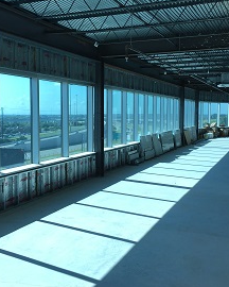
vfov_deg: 43.8
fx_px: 356
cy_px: 137
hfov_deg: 35.6
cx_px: 100
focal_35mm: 42
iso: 25
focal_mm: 4.15
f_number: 2.2
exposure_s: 1/320
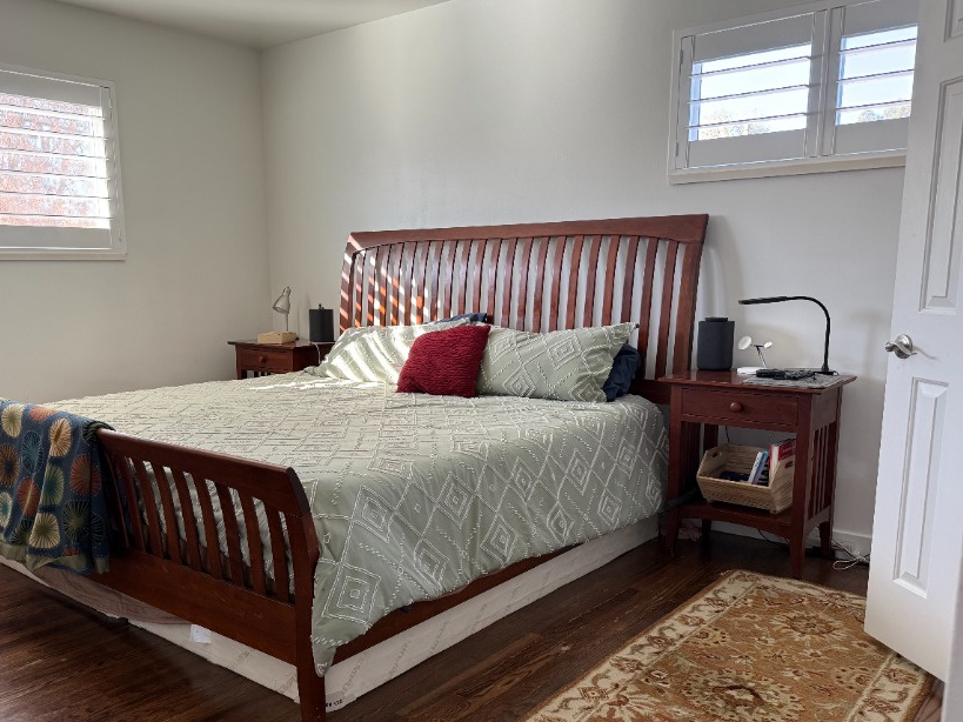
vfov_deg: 46.6
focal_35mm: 30
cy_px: 414
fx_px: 834
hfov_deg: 59.7
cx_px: 409
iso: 200
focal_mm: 6.76
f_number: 1.78
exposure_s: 1/119
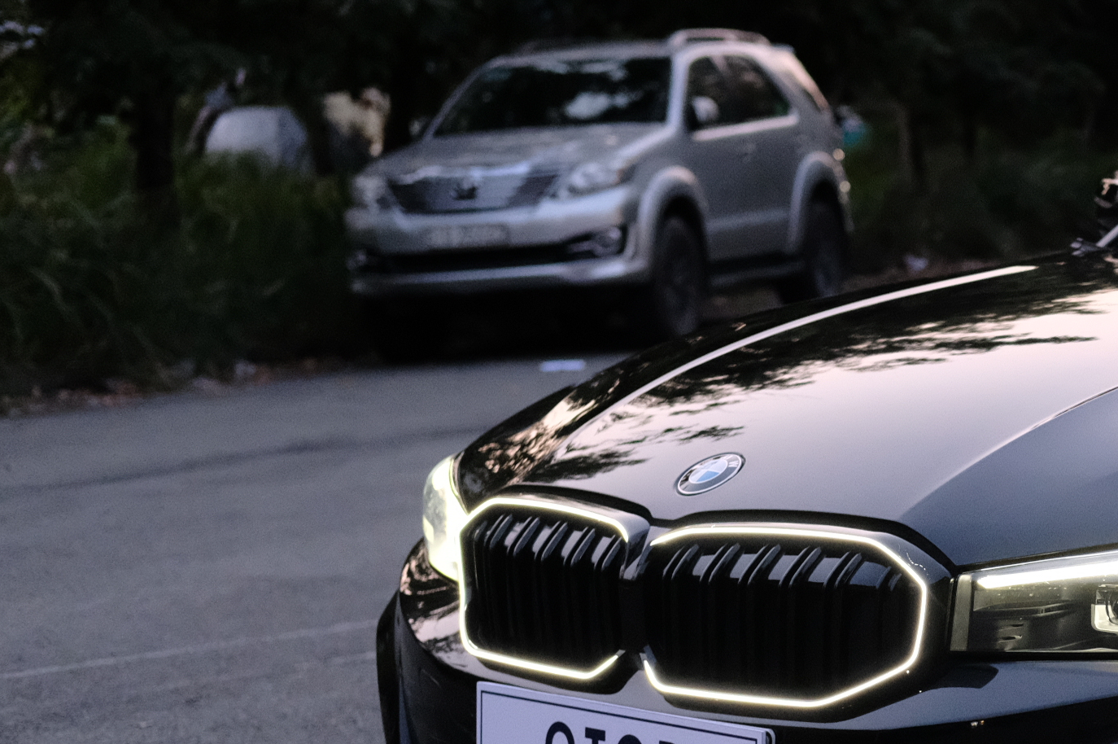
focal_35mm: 116
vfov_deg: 11.8
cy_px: 517
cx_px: 1213
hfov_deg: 17.1
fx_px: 3600
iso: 4000
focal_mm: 35
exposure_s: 1/180
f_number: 2.5
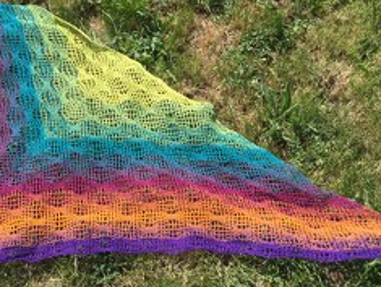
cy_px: 97
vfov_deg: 31.4
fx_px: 507
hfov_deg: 41.1
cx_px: 160
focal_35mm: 46
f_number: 2.4
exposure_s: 1/769
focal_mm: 3.3
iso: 25
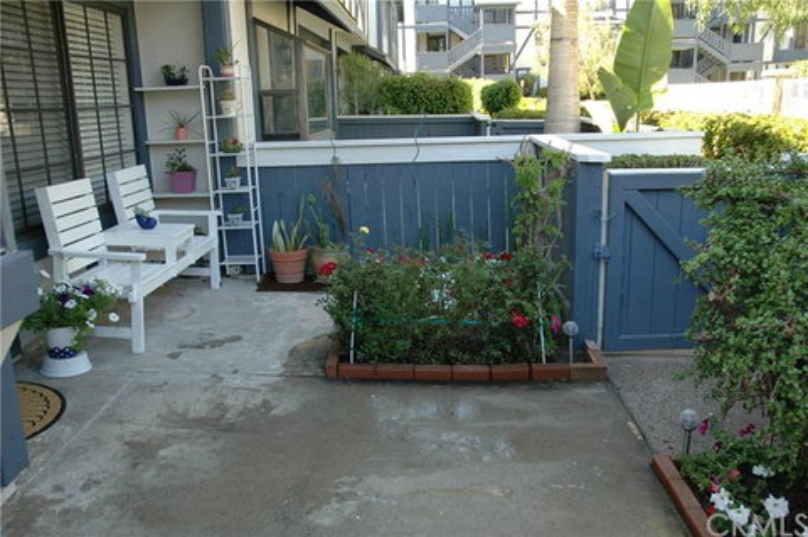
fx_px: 740
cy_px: 268
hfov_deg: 57.3
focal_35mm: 33
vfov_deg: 39.9
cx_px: 404
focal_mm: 22
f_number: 4
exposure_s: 1/125
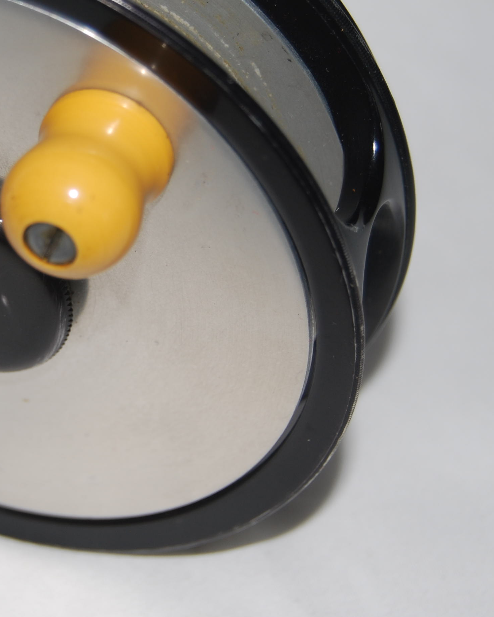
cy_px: 202
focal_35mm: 113
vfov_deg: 17.0
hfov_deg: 13.5
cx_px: 18
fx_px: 2065
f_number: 5
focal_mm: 38
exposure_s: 1/60
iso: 100
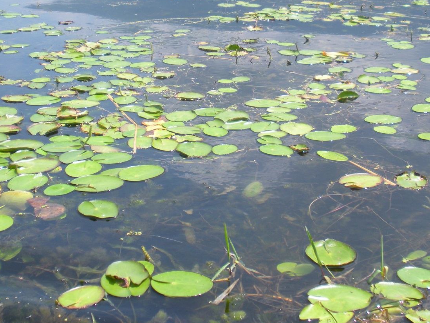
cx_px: 243
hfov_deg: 32.6
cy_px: 73
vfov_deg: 24.5
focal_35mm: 59
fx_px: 733
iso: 64
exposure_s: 1/399
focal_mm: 6.3
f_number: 3.5
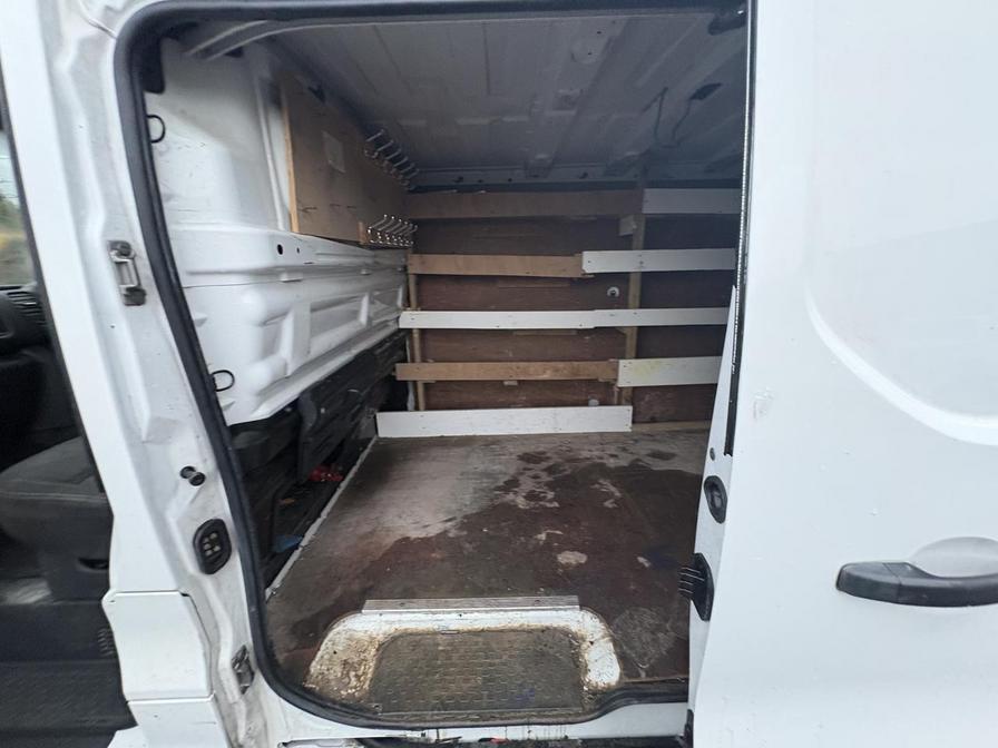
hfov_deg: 102.1
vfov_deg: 85.7
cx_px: 499
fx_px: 404
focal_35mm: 14
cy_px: 374
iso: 400
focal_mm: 2.22
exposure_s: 1/60
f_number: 2.2
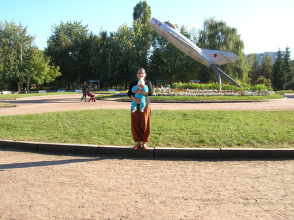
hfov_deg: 54.0
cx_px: 147
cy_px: 110
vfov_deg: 41.8
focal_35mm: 34
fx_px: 289
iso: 50
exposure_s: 1/120
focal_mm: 5.7
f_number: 4.9
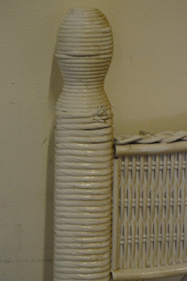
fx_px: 644
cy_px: 140
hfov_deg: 16.5
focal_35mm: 82
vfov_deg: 24.6
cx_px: 94
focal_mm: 55
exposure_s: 1/80
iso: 3200
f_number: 5.6
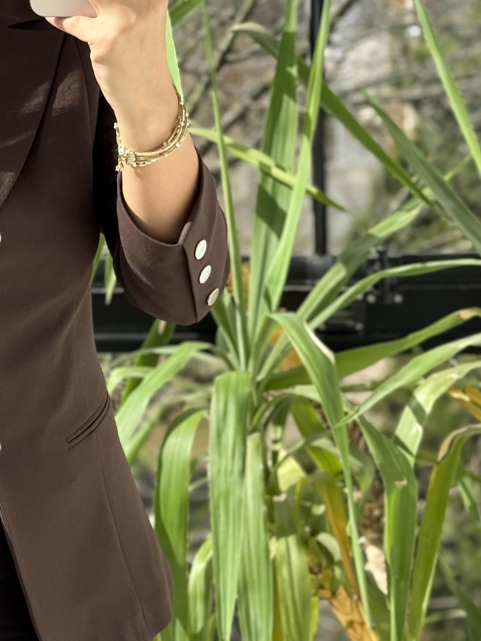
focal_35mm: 104
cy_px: 263
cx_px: 20
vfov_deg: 18.9
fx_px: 1927
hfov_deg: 14.1
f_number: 1.78
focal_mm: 6.76
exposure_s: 1/601
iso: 64
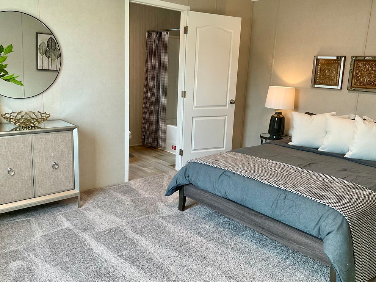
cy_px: 141
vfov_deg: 48.2
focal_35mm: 29
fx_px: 315
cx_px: 188
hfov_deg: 61.7
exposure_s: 1/60
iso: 40
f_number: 1.8
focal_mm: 3
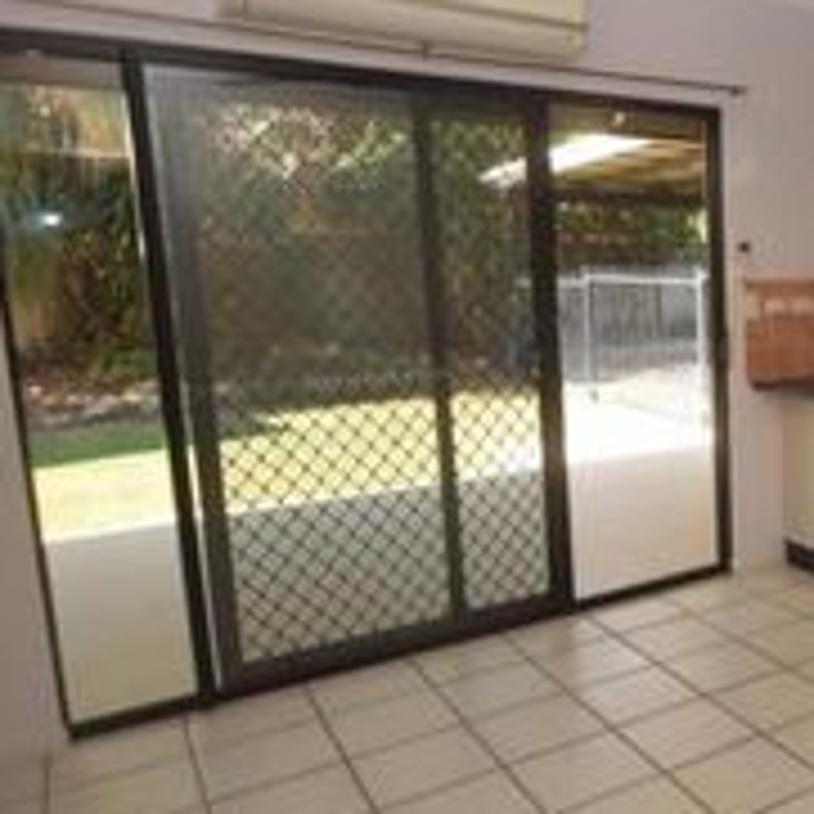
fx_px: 878
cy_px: 394
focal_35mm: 33
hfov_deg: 41.2
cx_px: 868
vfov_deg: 49.7
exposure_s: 1/60
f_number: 4
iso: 100
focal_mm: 10
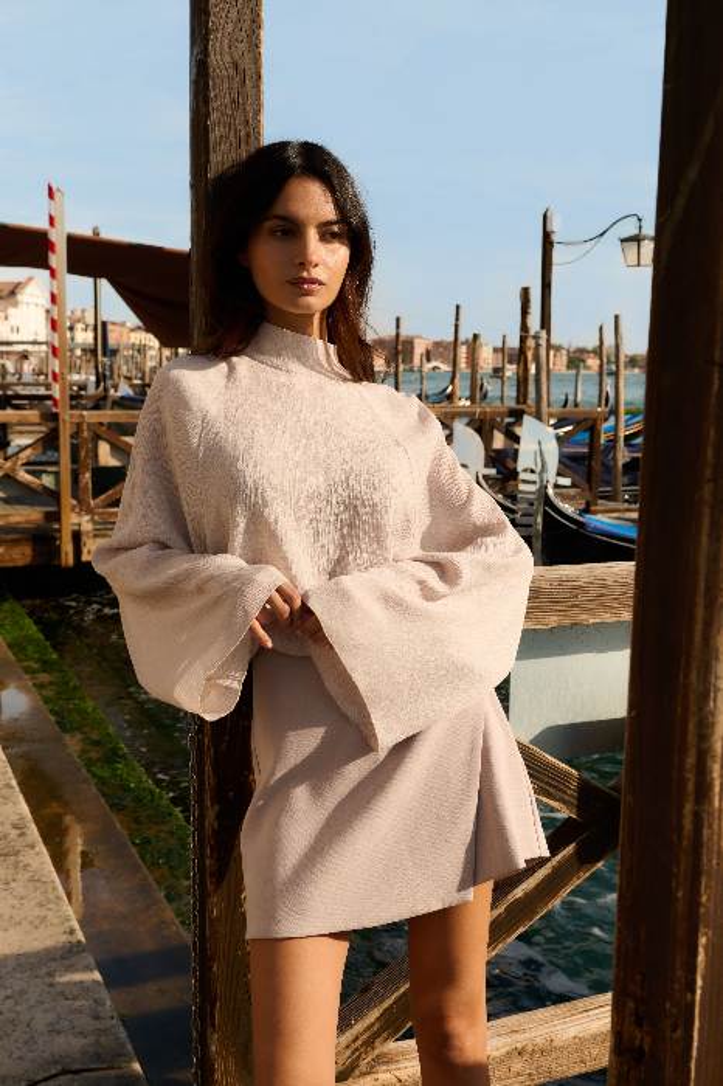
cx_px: 362
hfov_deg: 34.2
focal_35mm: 39
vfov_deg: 49.6
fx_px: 1176
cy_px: 543
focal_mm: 39
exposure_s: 1/250
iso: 250
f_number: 9
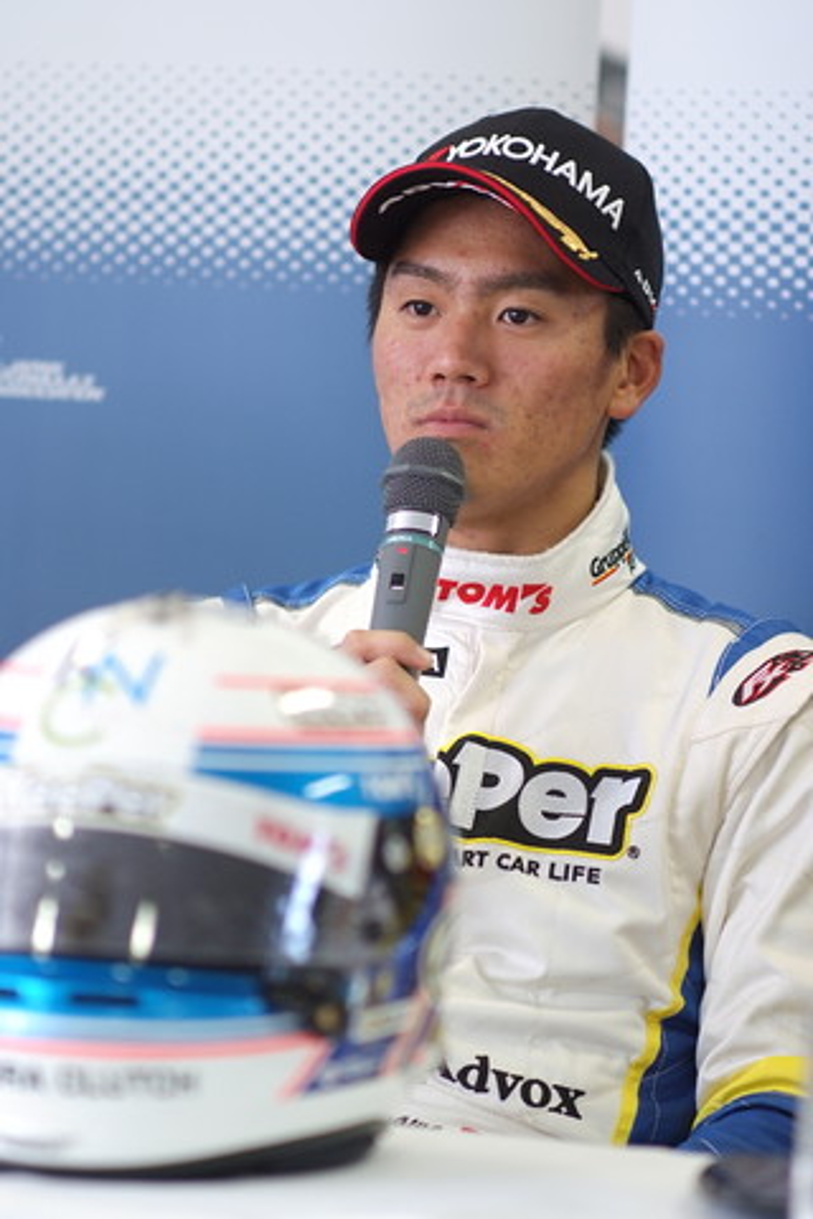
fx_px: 5352
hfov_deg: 8.7
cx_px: 406
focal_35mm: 158
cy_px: 610
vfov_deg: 13.0
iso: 800
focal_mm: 105
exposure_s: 1/125
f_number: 2.5
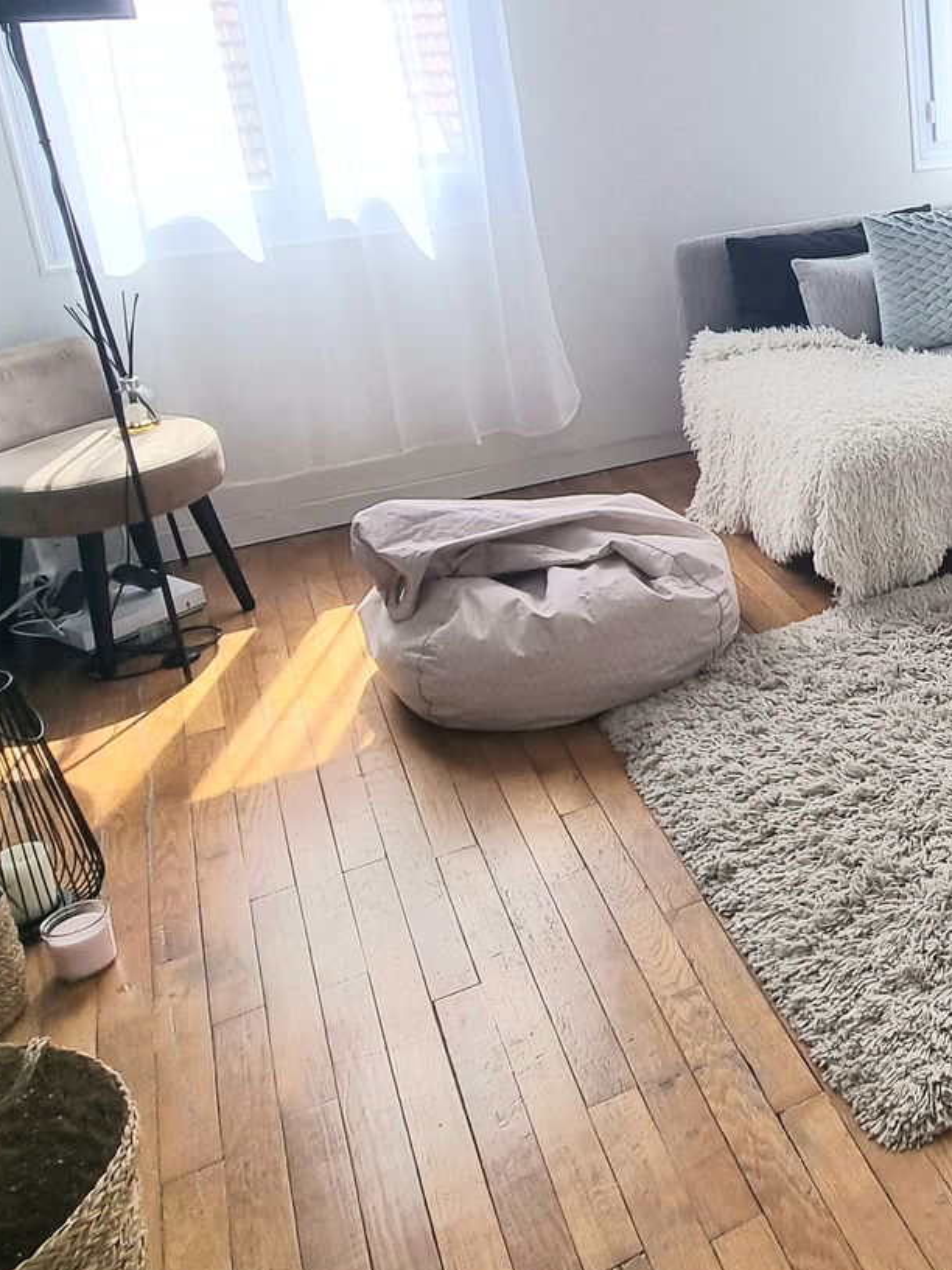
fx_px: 1247
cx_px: 1109
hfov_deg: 34.5
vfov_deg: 52.4
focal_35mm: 34
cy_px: 376
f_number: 2.2
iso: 50
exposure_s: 1/278
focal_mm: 2.2
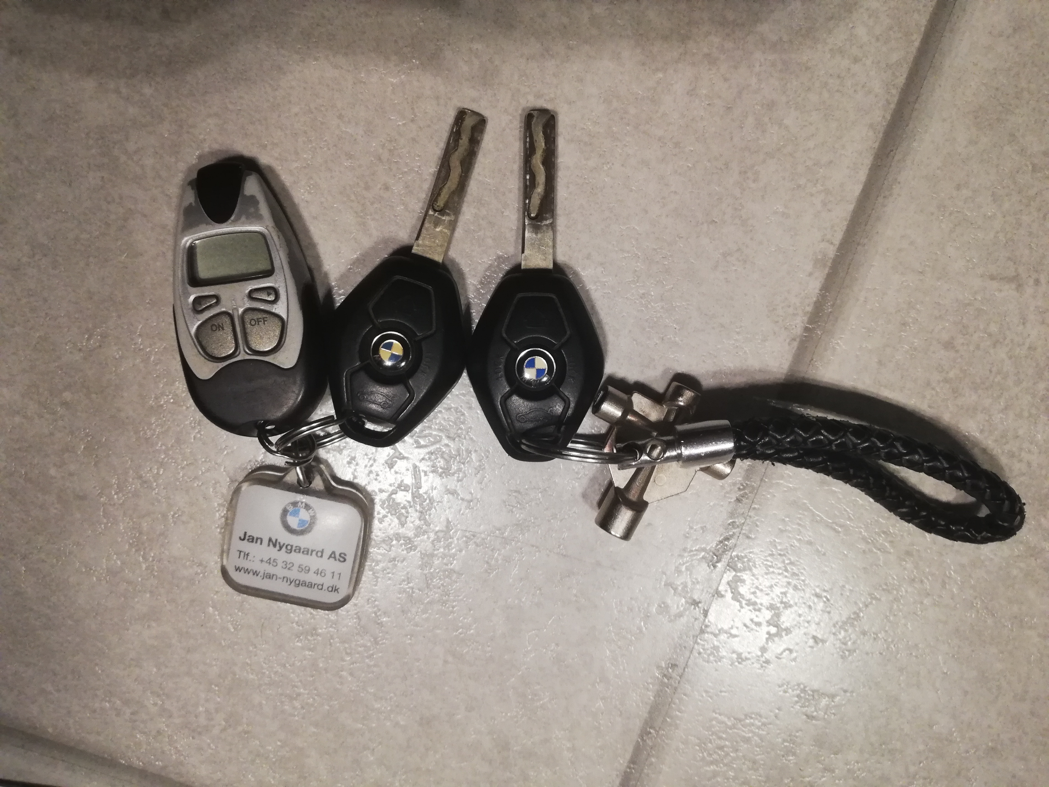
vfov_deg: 53.1
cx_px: 524
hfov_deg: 67.3
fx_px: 788
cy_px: 394
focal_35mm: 26
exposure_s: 1/25
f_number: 2.2
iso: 400
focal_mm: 3.81
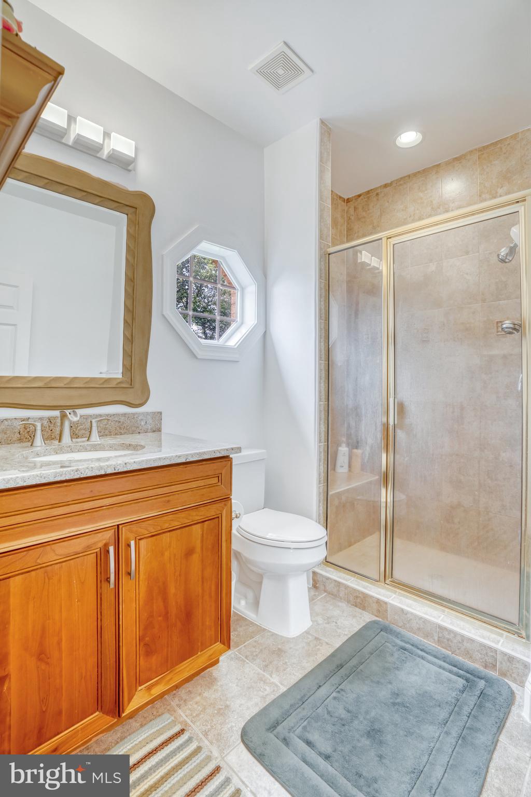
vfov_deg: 96.7
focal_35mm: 16
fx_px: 354
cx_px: 266
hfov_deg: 73.7
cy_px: 398
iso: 1250
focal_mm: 16
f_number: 7.1
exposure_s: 1/40
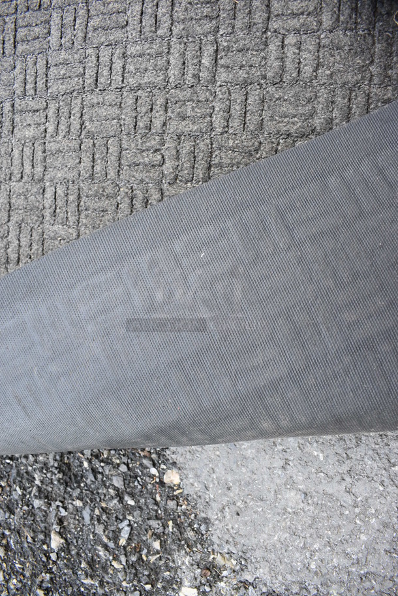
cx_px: 199
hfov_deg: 48.0
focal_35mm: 27
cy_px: 298
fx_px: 447
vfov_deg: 67.3
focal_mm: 18
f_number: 5.6
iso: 400
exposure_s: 1/125
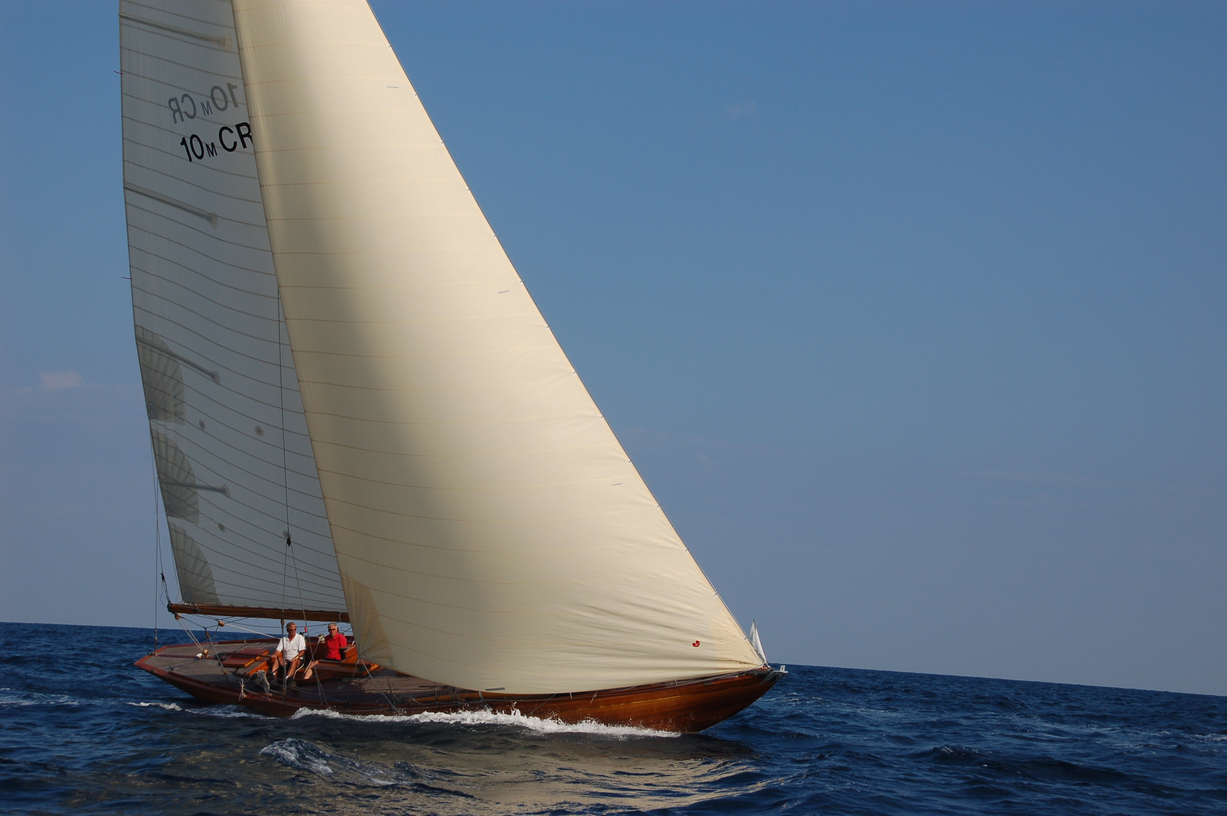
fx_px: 2350
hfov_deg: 29.3
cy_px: 408
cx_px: 614
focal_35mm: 69
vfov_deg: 19.7
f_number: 8
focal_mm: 46
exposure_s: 1/800
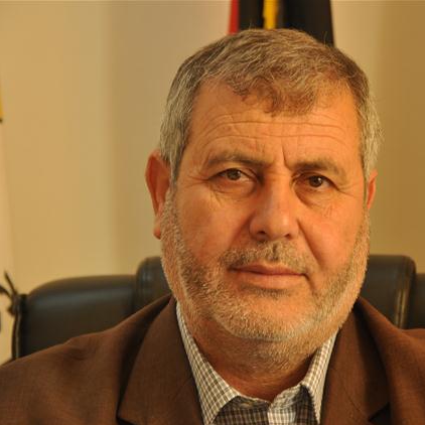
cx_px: 257
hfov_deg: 8.6
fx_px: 2815
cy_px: 213
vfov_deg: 8.6
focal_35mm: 203
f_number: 5.6
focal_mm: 105
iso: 320
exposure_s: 1/15
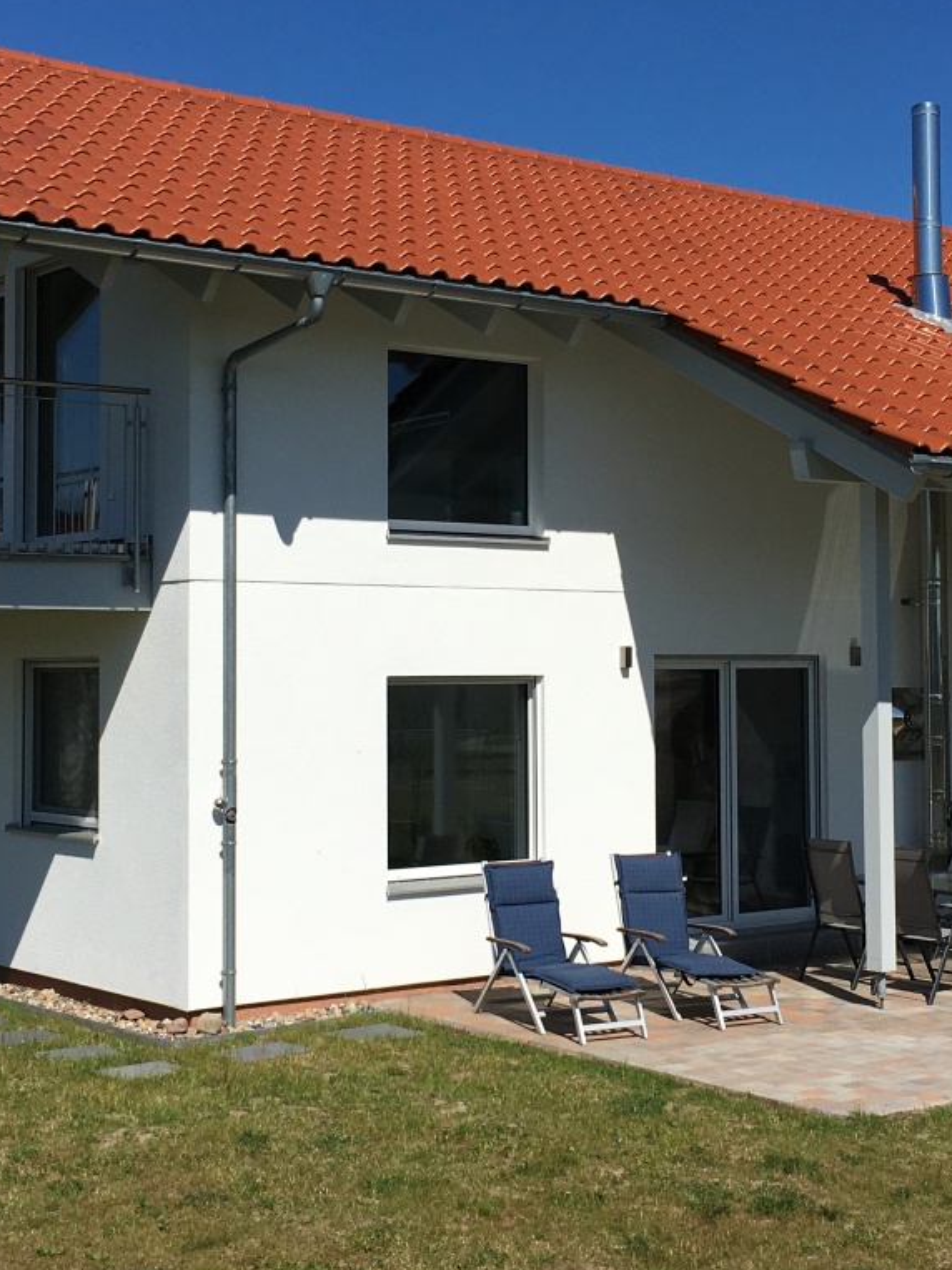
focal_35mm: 57
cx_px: 538
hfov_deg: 25.6
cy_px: 572
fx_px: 2091
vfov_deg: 33.8
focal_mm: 4.15
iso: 25
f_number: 2.2
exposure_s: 1/3497
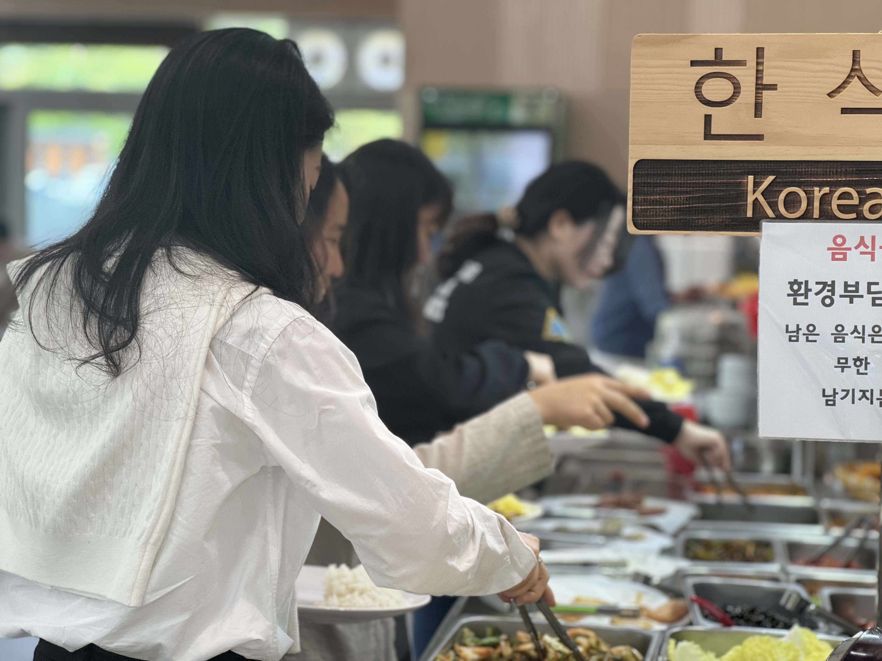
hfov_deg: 25.3
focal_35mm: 77
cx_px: 441
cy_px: 330
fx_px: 1962
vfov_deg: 19.1
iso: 160
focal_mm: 9
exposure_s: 1/120
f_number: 2.8
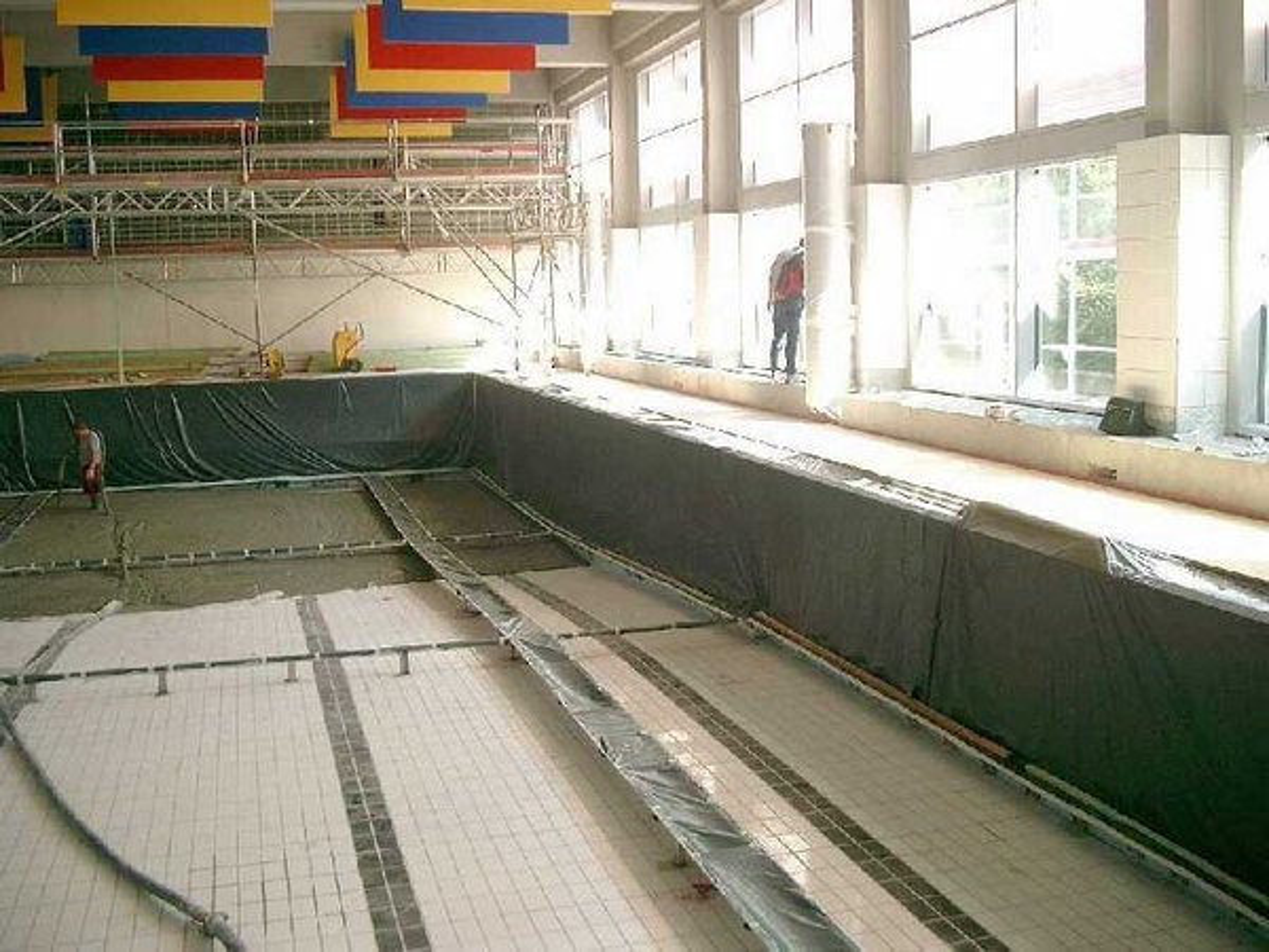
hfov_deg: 50.1
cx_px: 634
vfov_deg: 38.7
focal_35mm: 37
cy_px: 476
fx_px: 1356
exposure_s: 1/80
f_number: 2.6
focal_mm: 7.6
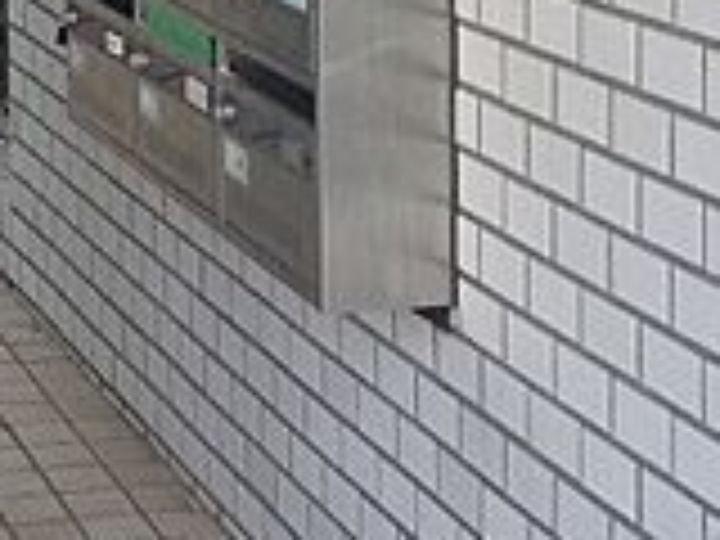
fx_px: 2746
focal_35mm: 132
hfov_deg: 14.5
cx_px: -140
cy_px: -140
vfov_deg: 11.0
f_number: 2.4
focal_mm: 4.12
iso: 80
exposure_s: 1/120
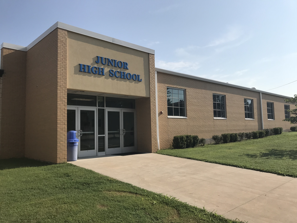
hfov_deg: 63.4
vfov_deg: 49.7
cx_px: 148
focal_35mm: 28
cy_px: 112
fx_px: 240
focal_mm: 3.99
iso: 20
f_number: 1.8
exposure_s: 1/4367
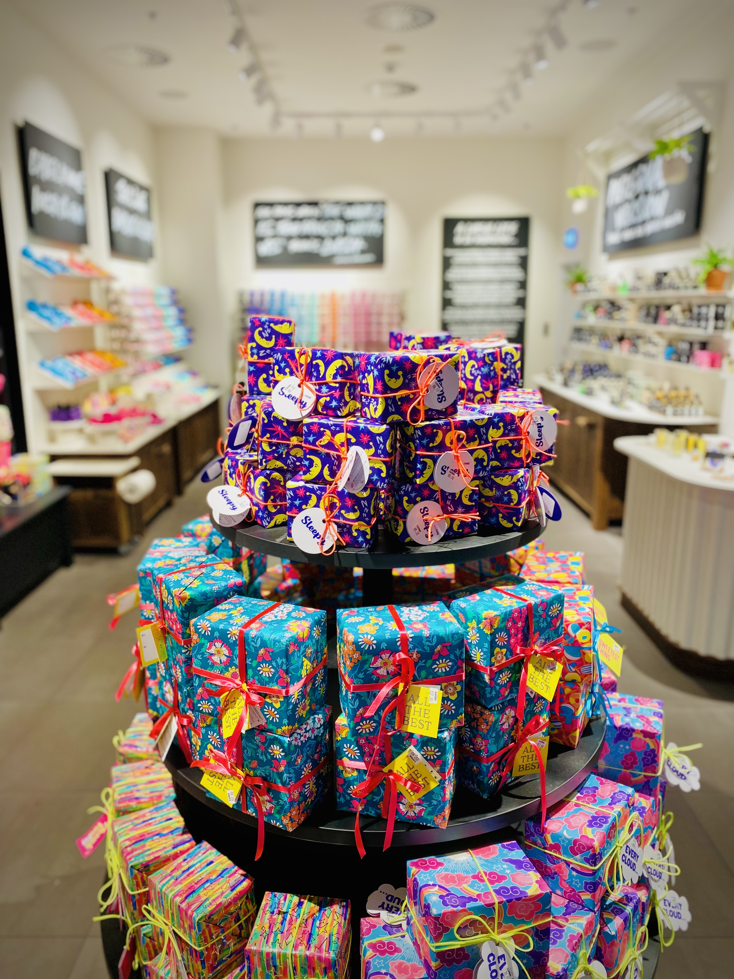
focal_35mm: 26
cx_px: 367
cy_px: 490
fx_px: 735
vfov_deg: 67.3
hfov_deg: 53.1
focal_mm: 4.25
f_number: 1.8
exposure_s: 1/50
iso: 80
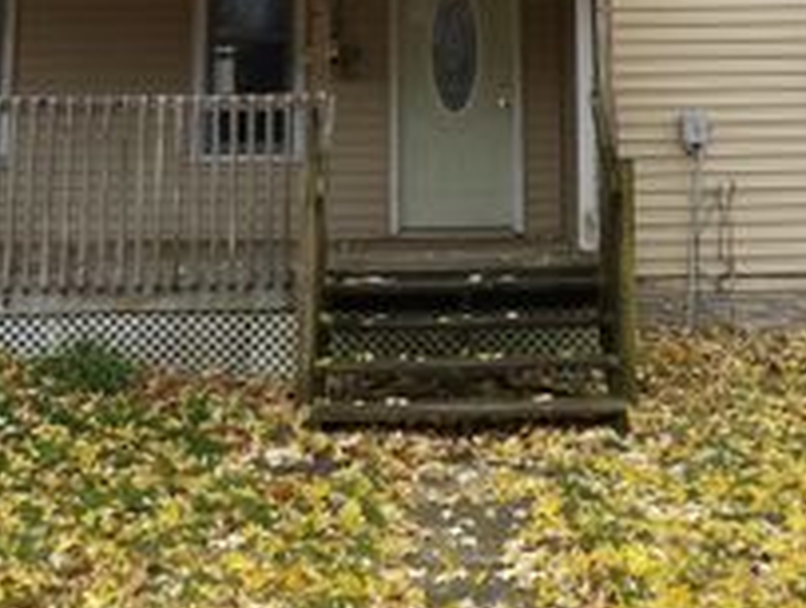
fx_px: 1376
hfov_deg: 32.6
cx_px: 472
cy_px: -101
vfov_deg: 23.0
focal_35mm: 59
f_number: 3.2
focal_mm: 4.3
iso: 100
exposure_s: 1/270
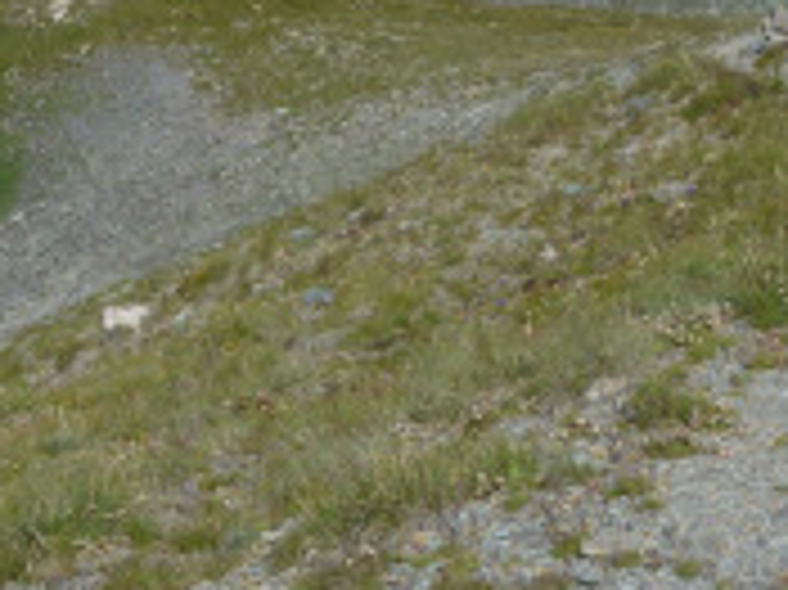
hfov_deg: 19.3
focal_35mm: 100
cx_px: 68
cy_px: -137
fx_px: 2275
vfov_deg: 14.3
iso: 100
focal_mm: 6.1
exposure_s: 1/1600
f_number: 3.7
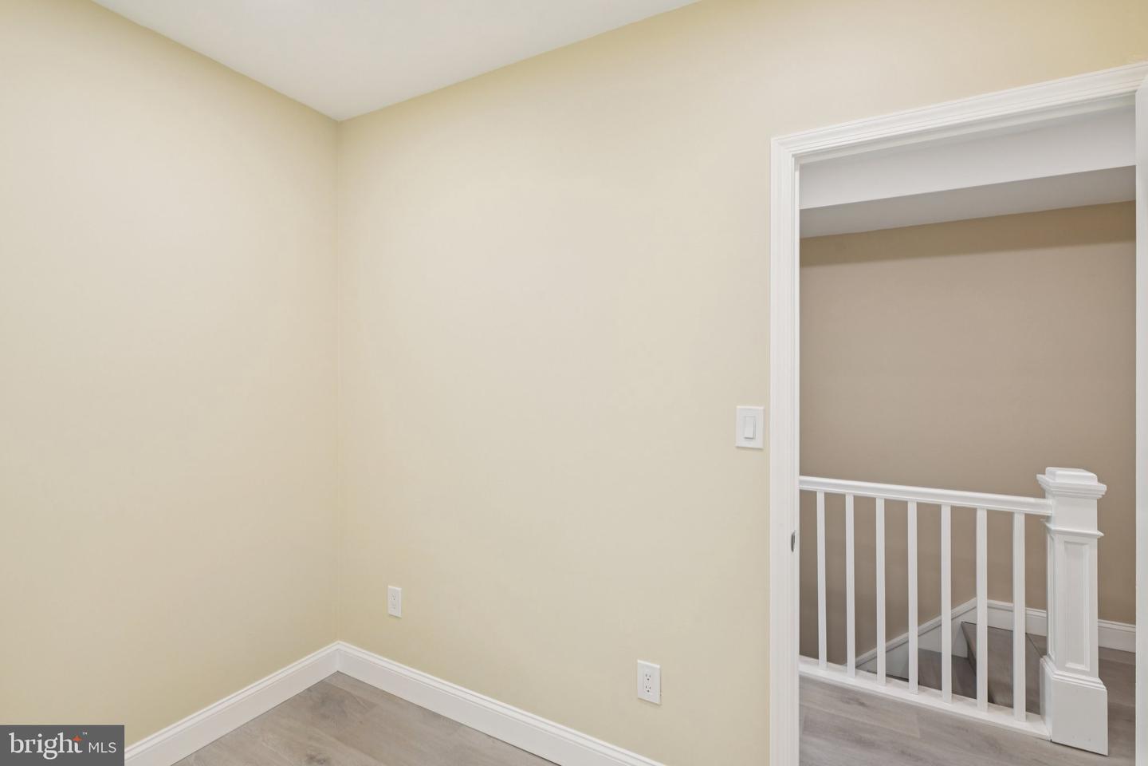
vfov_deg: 73.7
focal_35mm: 16
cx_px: 574
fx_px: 510
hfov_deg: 96.7
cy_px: 383
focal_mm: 16
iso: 200
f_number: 8
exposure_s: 1/15
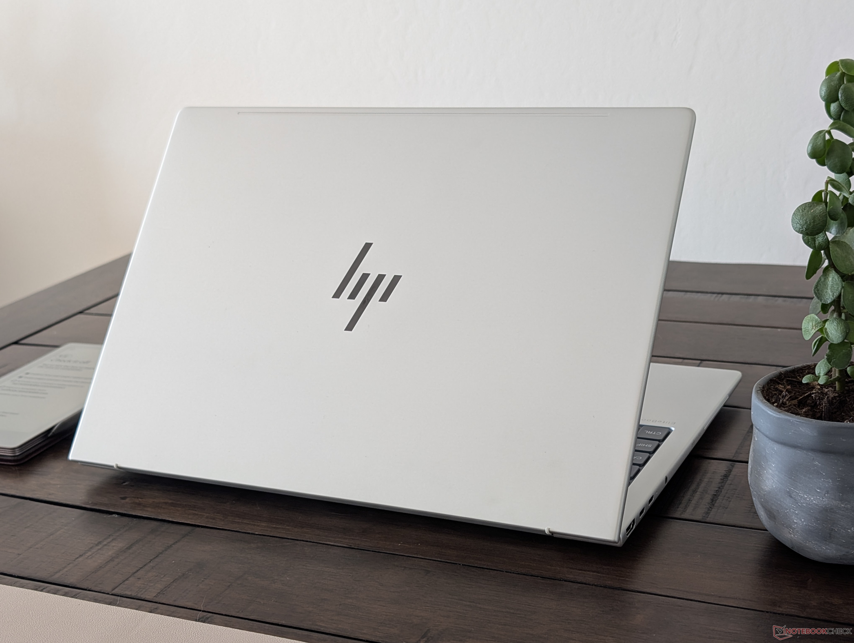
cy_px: 322
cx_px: 427
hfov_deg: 38.9
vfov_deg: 29.7
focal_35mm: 49
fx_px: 1211
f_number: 1.68
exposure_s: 1/23.8
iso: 38
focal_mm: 6.9
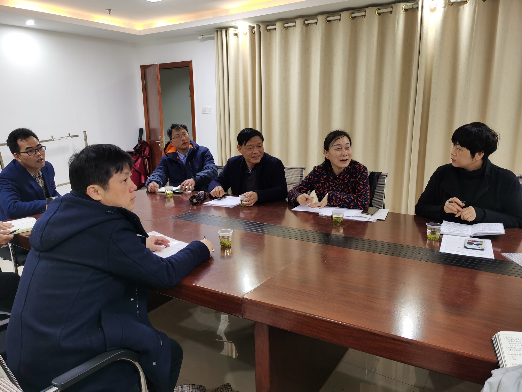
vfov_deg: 51.4
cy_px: 196
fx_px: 407
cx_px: 261
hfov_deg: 65.3
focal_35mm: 27
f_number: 1.6
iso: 125
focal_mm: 5.56
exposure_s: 1/50
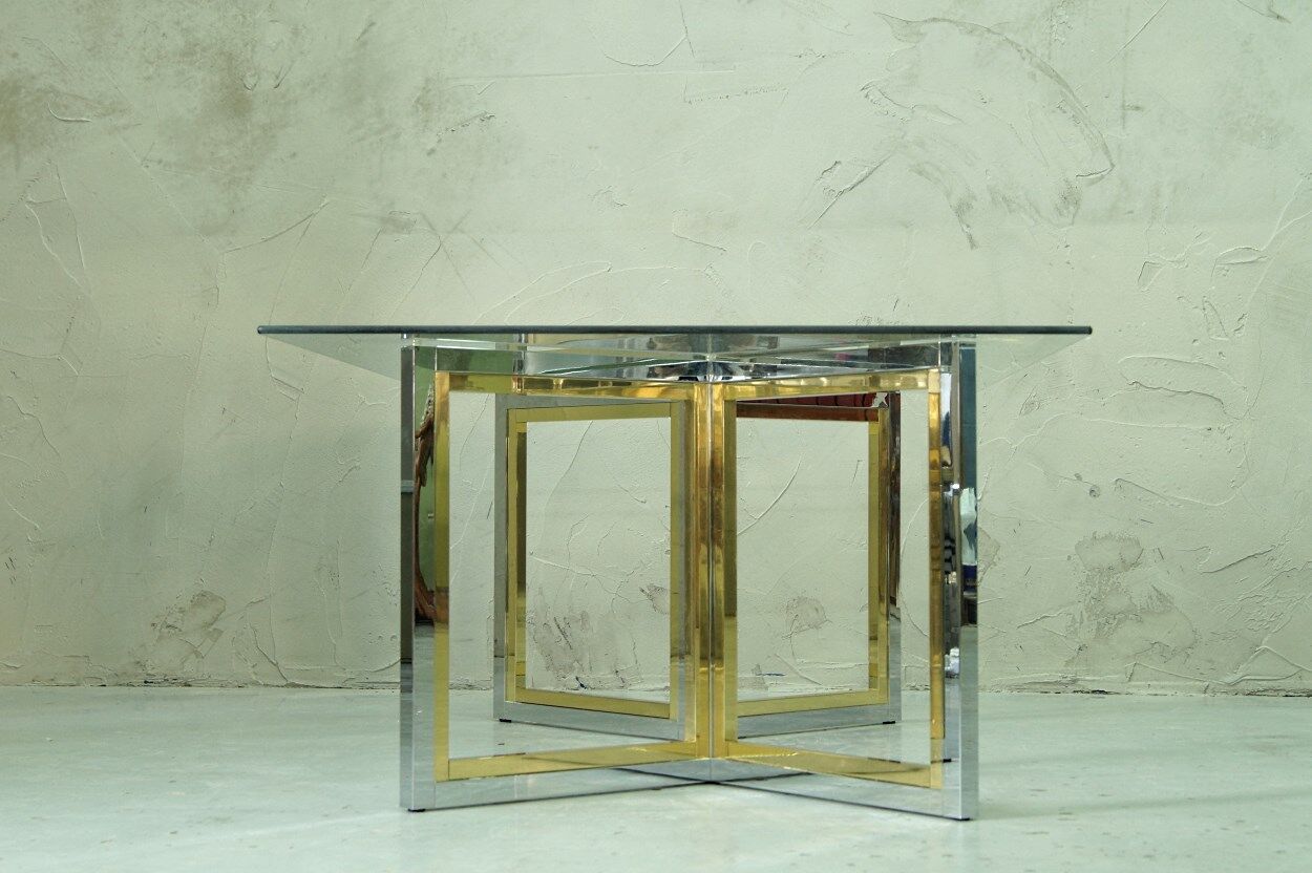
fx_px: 2185
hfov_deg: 33.4
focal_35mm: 60
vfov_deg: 22.6
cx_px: 656
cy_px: 436
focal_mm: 40
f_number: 7.1
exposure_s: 1/8
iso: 400
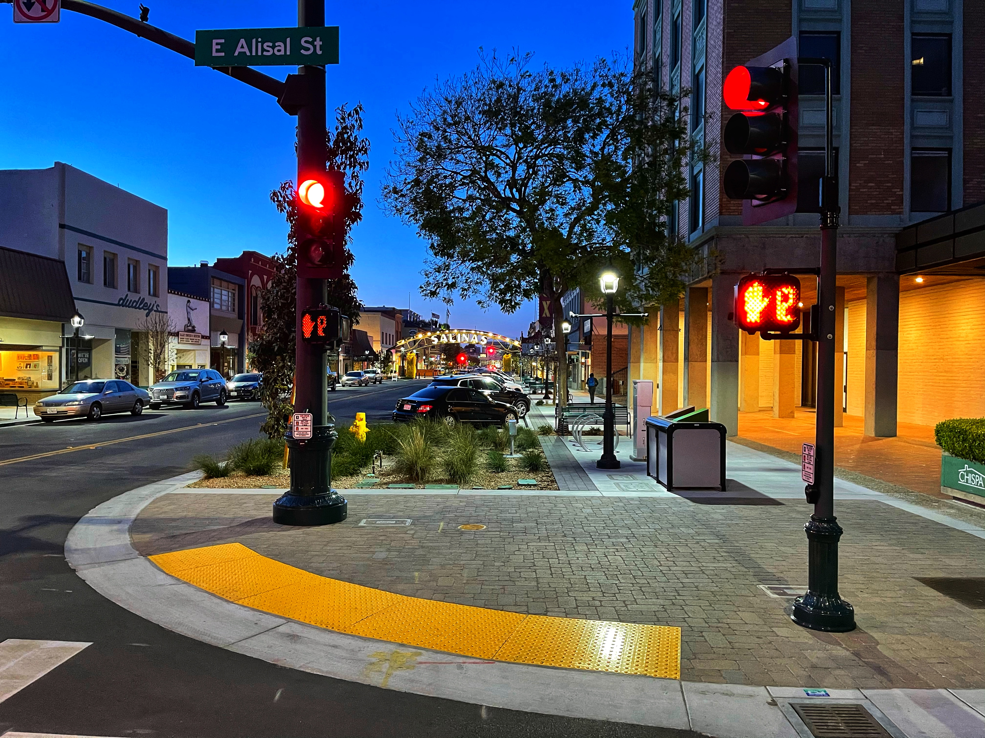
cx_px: 492
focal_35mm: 26
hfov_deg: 67.3
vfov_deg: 53.1
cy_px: 369
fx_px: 740
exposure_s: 1/30
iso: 500
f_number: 1.6
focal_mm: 5.1
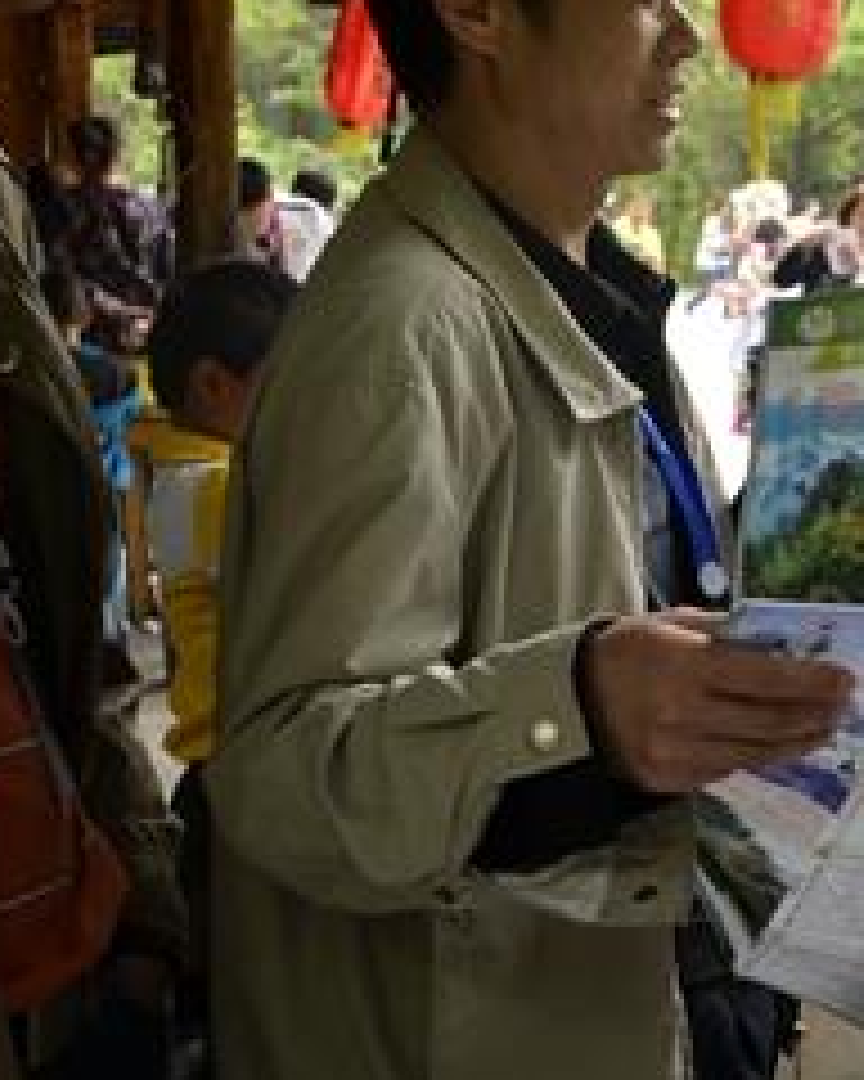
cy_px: 414
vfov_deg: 25.6
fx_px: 2368
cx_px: 1174
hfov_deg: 18.9
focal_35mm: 74
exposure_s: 1/80
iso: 160
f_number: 4.5
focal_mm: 23
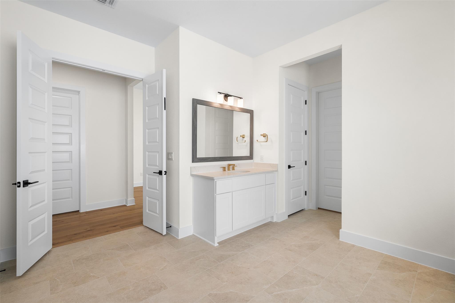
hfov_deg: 96.7
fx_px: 202
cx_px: 228
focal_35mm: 16
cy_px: 152
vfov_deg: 73.7
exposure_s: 1/8
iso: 400
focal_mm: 16
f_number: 9
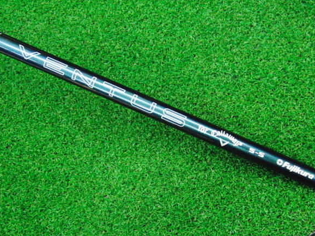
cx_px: 171
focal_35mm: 41
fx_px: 373
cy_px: 119
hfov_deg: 45.7
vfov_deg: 35.1
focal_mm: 6.42
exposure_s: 1/200
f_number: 3.6
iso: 3200
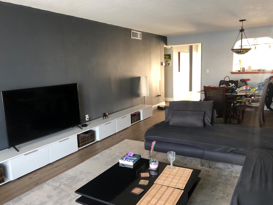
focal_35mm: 28
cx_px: 136
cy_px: 102
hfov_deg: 63.4
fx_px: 221
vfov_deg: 49.7
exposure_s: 1/15
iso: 50
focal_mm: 4
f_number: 1.8
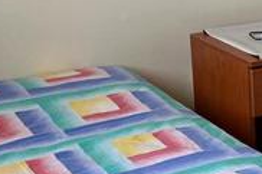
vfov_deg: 11.4
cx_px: 441
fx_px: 865
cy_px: 173
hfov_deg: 15.3
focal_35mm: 119
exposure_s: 1/122
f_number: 1.6
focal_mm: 5.1
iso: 100
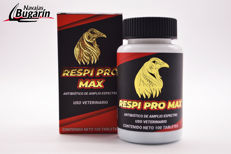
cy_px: 77
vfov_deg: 23.7
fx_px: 365
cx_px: 116
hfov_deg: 35.1
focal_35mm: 57
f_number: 5
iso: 200
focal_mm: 38
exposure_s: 1/125
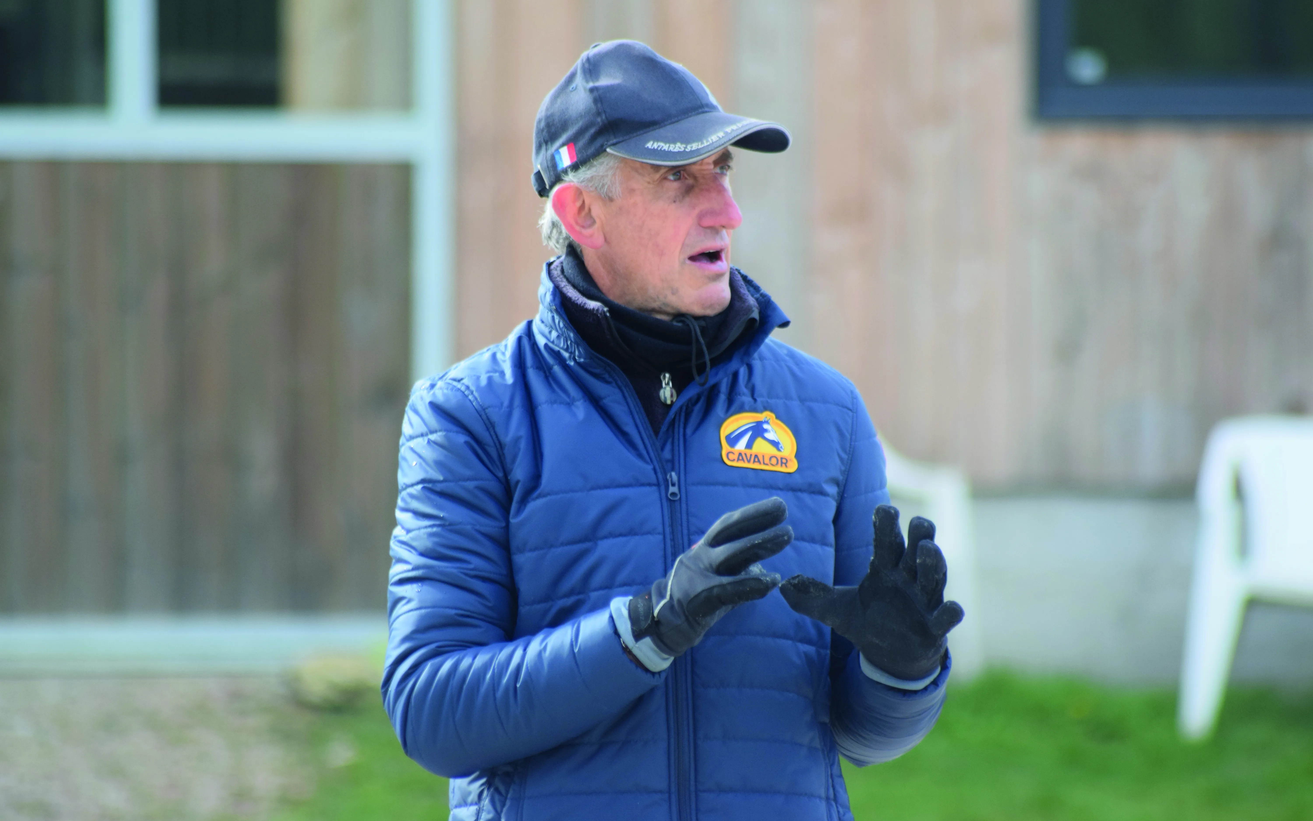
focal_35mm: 459
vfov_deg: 2.9
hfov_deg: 4.6
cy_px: 396
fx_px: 16425
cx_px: 657
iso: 800
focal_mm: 300
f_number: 5.6
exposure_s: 1/640
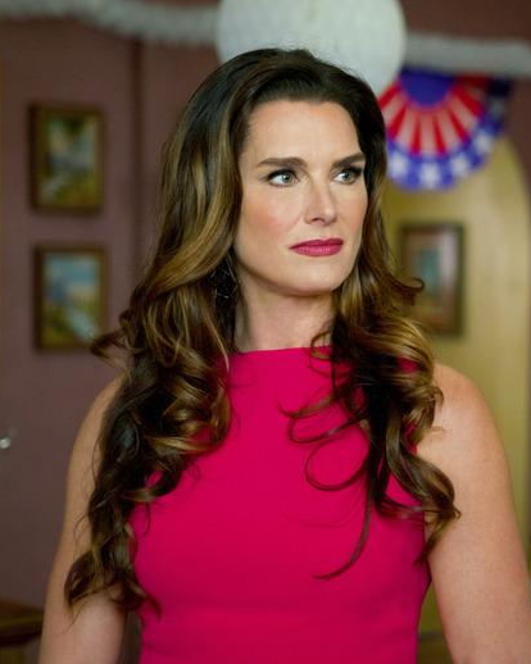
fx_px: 1946
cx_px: 430
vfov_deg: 19.4
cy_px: 332
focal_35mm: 99
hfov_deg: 15.4
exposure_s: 1/100
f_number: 2.8
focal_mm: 70
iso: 5000
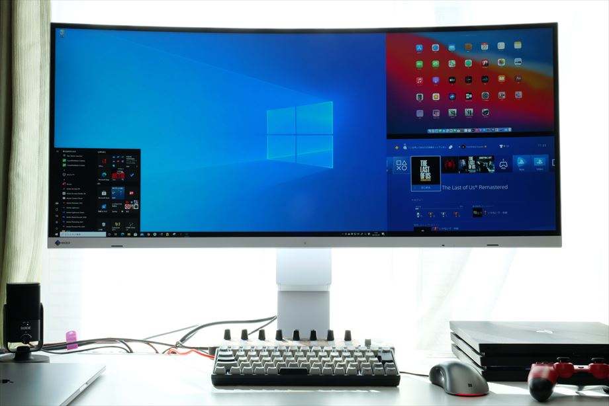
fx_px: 897
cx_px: 304
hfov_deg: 37.5
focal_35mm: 53
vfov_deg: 25.5
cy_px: 203
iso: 1600
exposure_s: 1/25
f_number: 22
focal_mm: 53
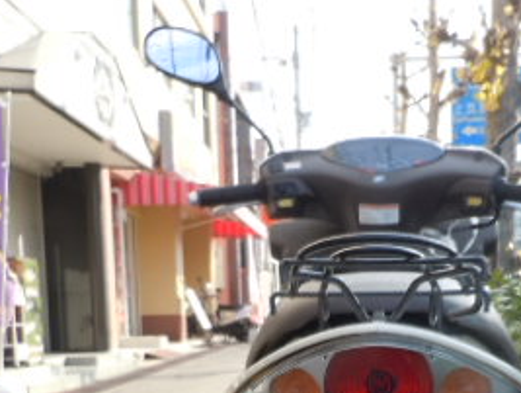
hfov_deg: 28.7
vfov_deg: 20.7
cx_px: 345
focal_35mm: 67
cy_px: 454
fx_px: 1010
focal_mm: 5
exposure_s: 1/160
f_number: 3.7
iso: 100
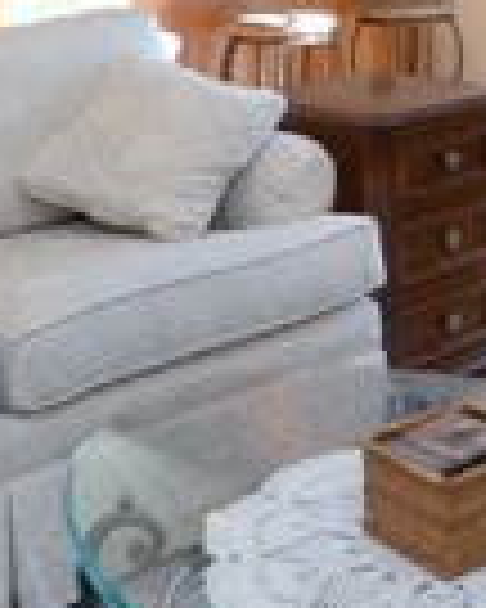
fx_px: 1492
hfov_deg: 17.8
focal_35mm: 83
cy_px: -329
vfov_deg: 19.7
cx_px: 536
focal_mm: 10
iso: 1000
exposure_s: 1/80
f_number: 7.1
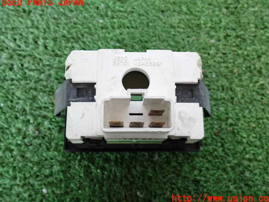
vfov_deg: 38.7
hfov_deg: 50.1
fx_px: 288
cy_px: 101
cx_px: 138
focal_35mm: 37
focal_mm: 6.37
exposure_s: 1/40
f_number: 2.5
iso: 640
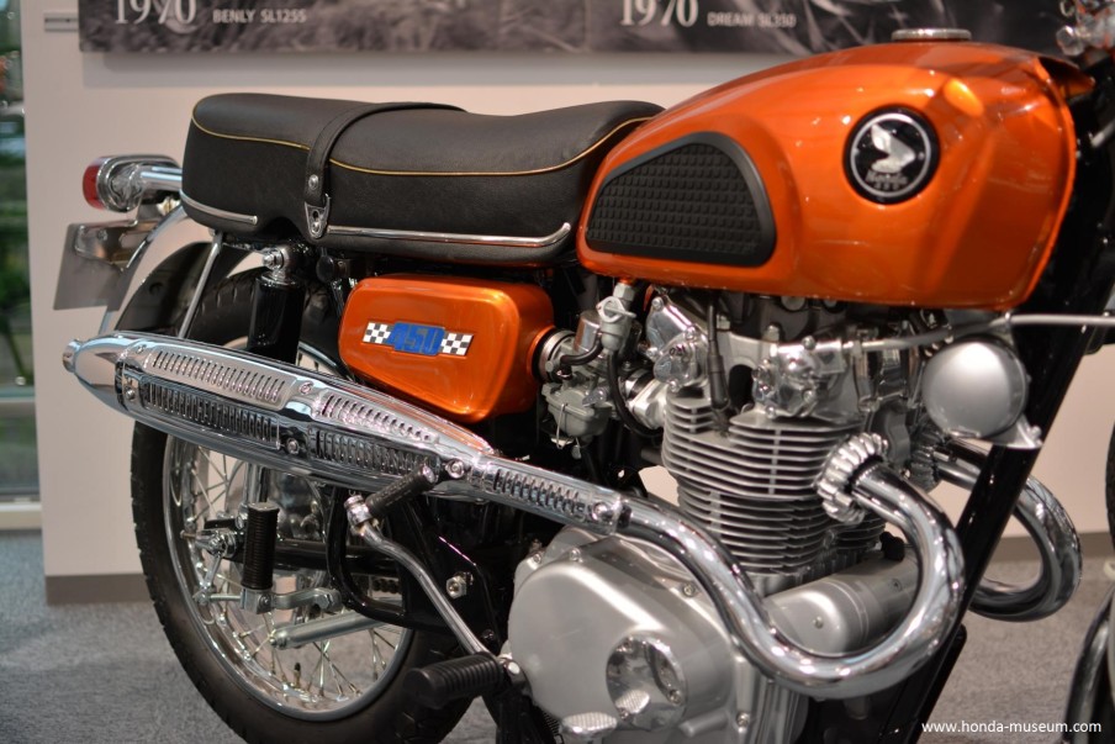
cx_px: 558
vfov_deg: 25.8
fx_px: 1626
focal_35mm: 52
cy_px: 372
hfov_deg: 37.8
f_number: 1.8
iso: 220
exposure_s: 1/60
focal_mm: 35
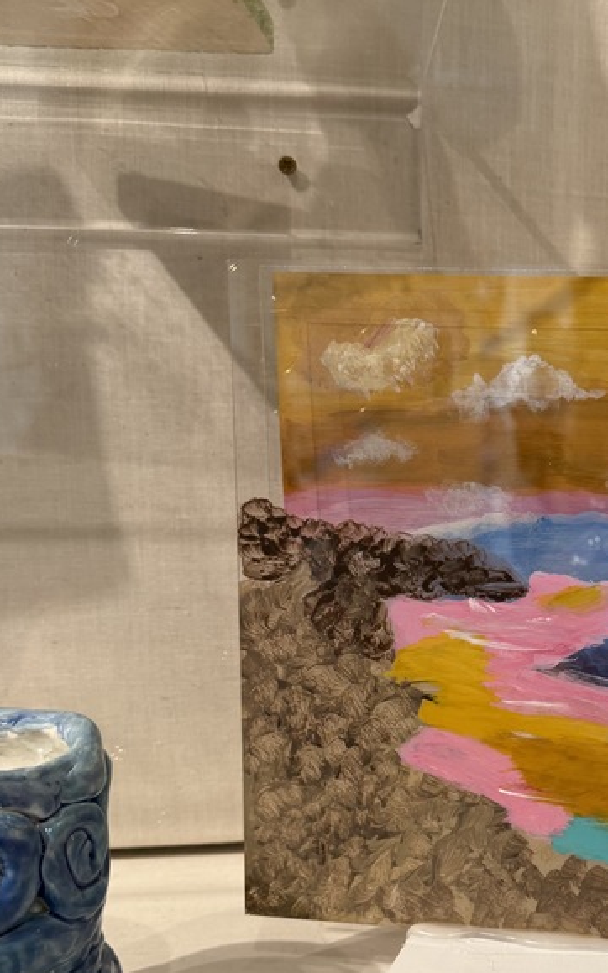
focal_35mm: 45
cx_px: 553
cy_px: 588
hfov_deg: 27.5
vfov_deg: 44.1
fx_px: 1193
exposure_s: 1/120
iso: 200
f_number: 1.78
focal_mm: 6.76
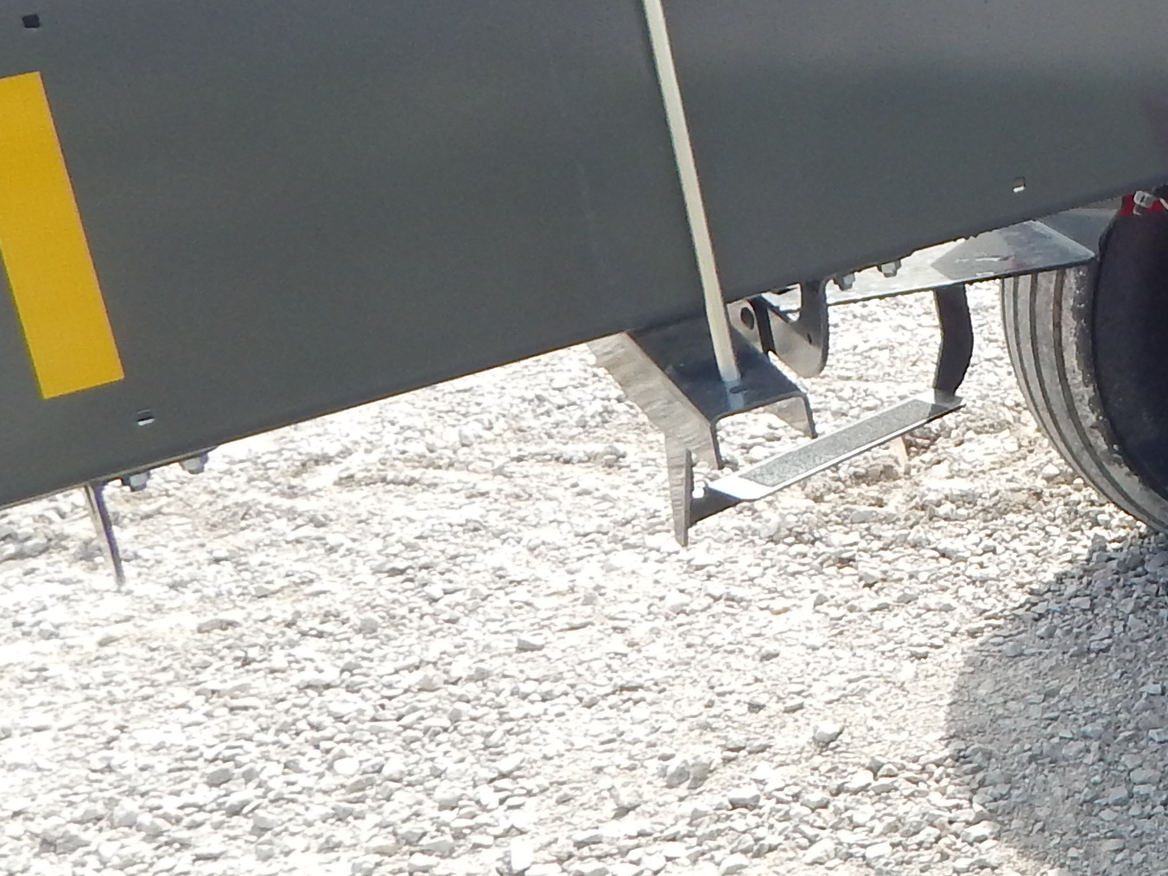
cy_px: 219
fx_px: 2531
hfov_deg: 22.8
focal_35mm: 75
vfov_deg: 19.5
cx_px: 1563
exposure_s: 1/500
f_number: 3
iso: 125
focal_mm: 4
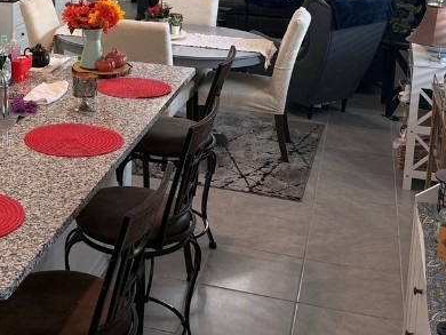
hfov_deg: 29.8
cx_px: 71
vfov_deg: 22.5
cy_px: 6
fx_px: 812
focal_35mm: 63
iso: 160
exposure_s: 1/120
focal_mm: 6.76
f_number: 1.78
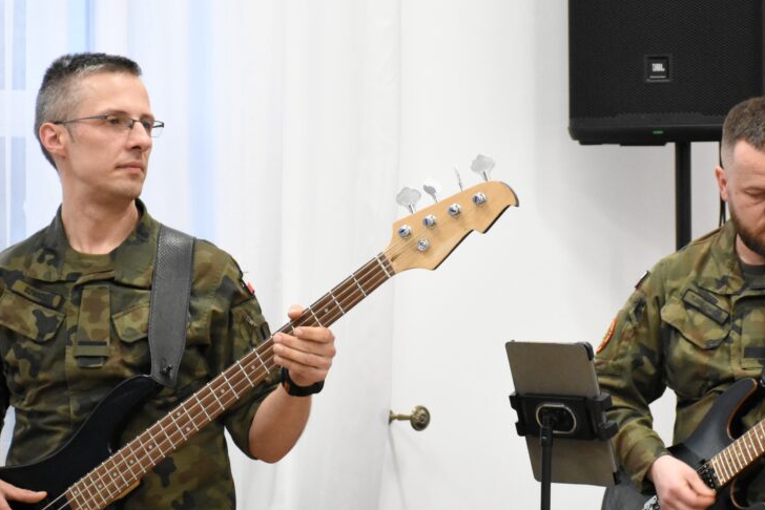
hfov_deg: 11.9
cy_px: 313
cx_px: 501
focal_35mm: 173
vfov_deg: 7.9
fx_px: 3678
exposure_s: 1/125
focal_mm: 70
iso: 4500
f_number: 5
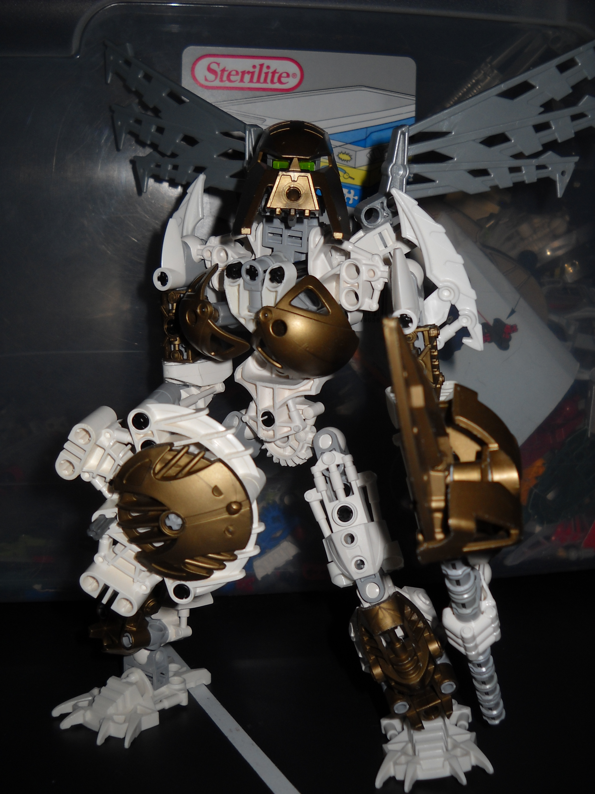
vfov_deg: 45.8
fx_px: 940
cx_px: 298
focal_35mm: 41
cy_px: 397
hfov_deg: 35.1
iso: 64
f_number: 5.5
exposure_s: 1/30
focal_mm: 6.72
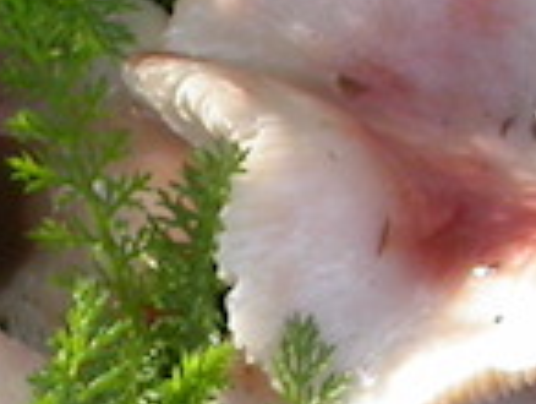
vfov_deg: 2.7
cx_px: -374
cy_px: 564
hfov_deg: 3.6
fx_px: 8406
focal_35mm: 542
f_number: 3.7
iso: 100
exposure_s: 1/198
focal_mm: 18.2
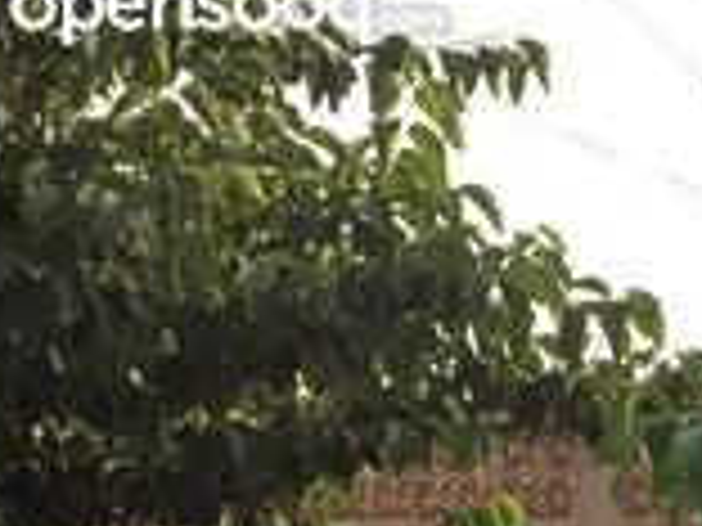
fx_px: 2413
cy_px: 796
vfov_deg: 11.9
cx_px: 1120
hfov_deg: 15.1
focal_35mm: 119
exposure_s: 1/898
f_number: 2.2
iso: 32
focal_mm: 4.15
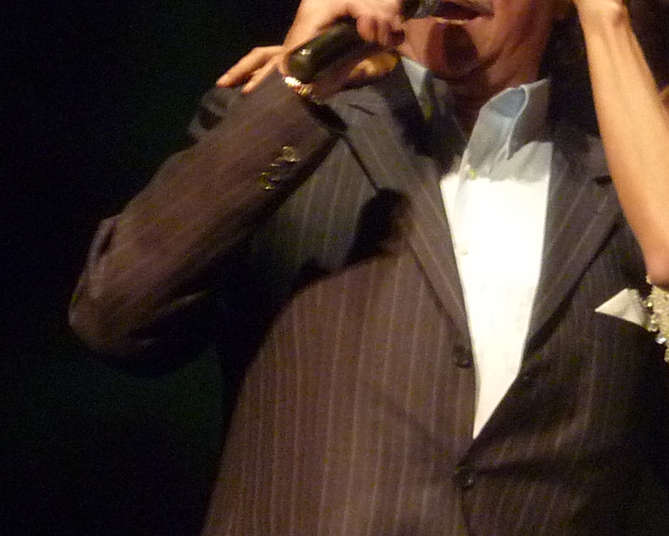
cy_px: 104
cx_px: 521
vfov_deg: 3.7
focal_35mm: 423
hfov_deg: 4.6
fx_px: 8379
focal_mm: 20.6
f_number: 5.6
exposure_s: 1/8
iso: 400
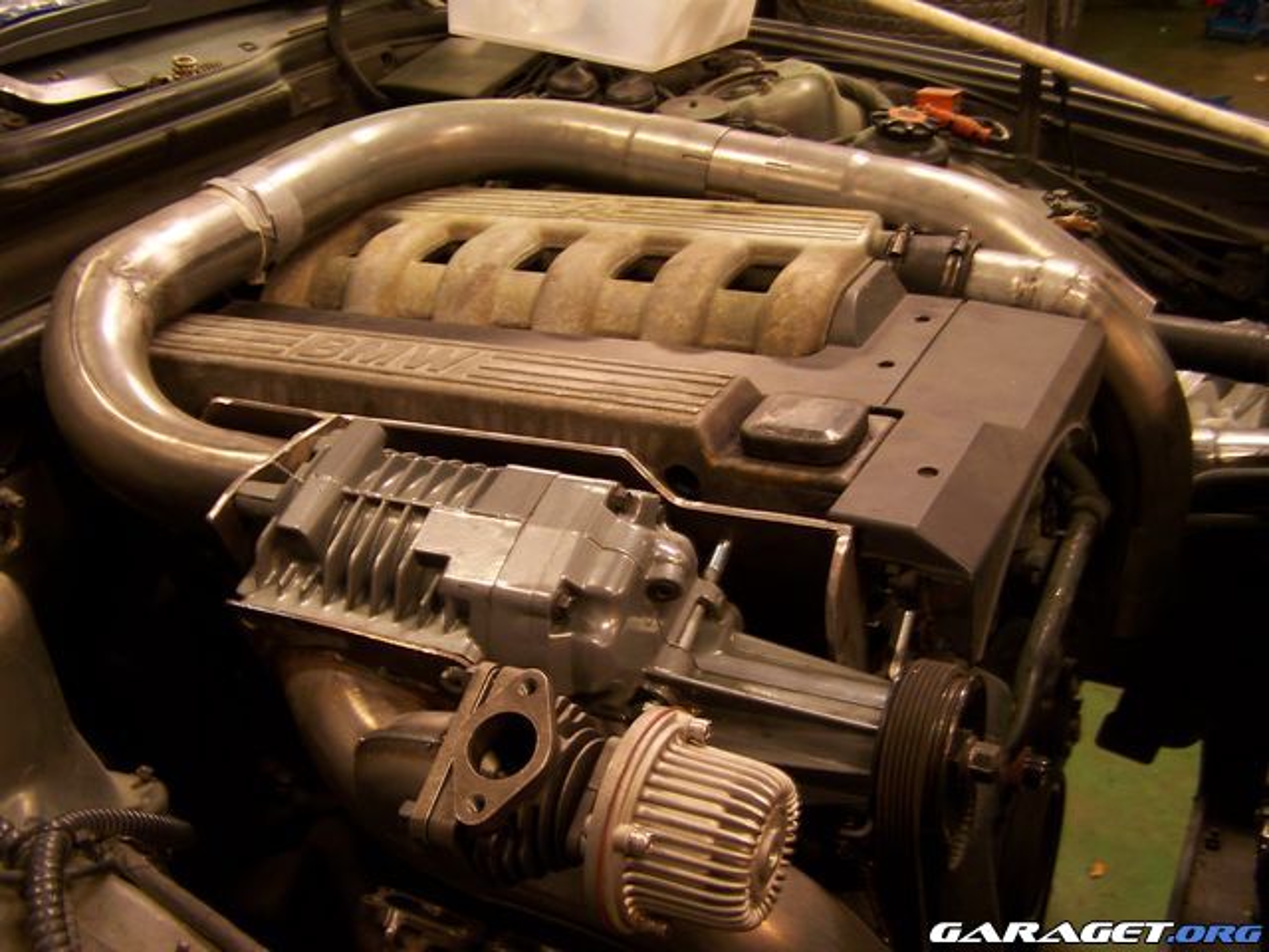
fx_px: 1393
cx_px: 634
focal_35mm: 38
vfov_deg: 37.7
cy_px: 476
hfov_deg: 49.0
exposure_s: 1/2
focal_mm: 6.3
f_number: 2.8
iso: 64
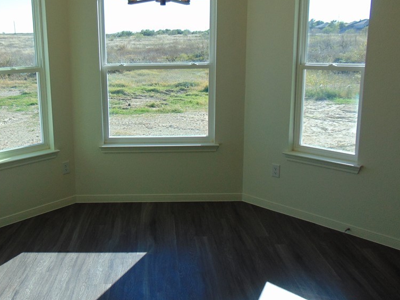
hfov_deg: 53.5
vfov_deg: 41.7
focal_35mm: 34
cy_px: 124
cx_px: 154
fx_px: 393
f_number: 3
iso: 80
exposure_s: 1/320
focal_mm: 4.5
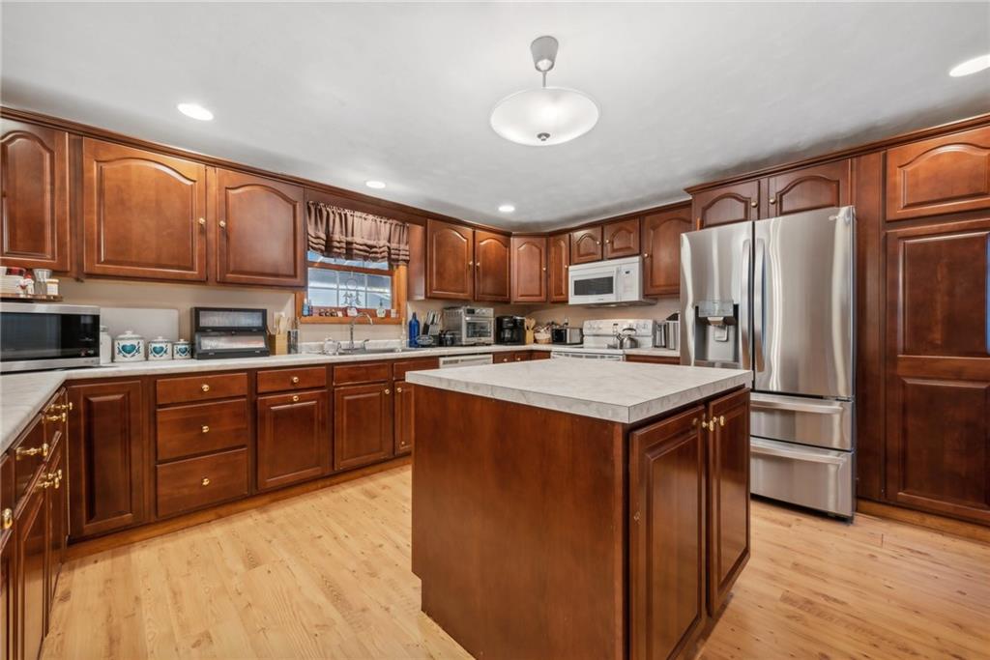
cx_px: 495
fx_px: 385
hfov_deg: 104.2
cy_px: 330
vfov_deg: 81.2
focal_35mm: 14
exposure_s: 1/2.5
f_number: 11
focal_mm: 14
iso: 50
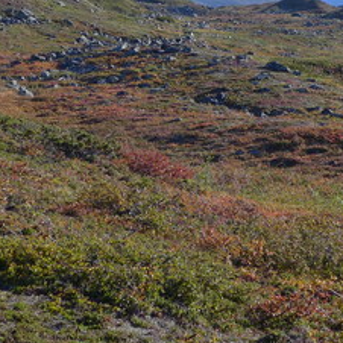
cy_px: 58
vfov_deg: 13.7
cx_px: 177
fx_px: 1424
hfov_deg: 13.7
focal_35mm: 127
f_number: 2.8
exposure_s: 1/1000
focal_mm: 9.2
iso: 80
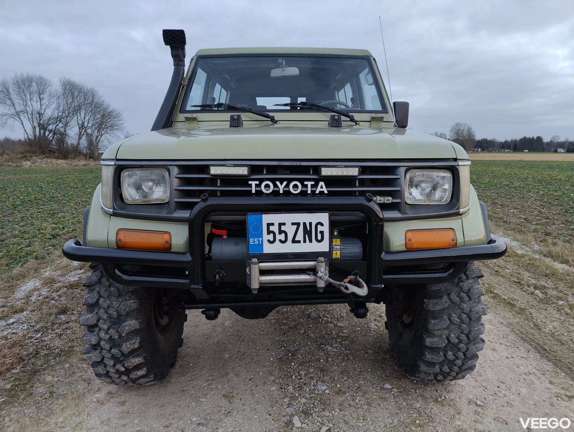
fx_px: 382
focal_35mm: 23
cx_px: 287
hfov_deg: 73.9
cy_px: 216
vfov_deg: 59.0
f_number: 1.8
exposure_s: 1/50
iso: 200
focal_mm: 6.06
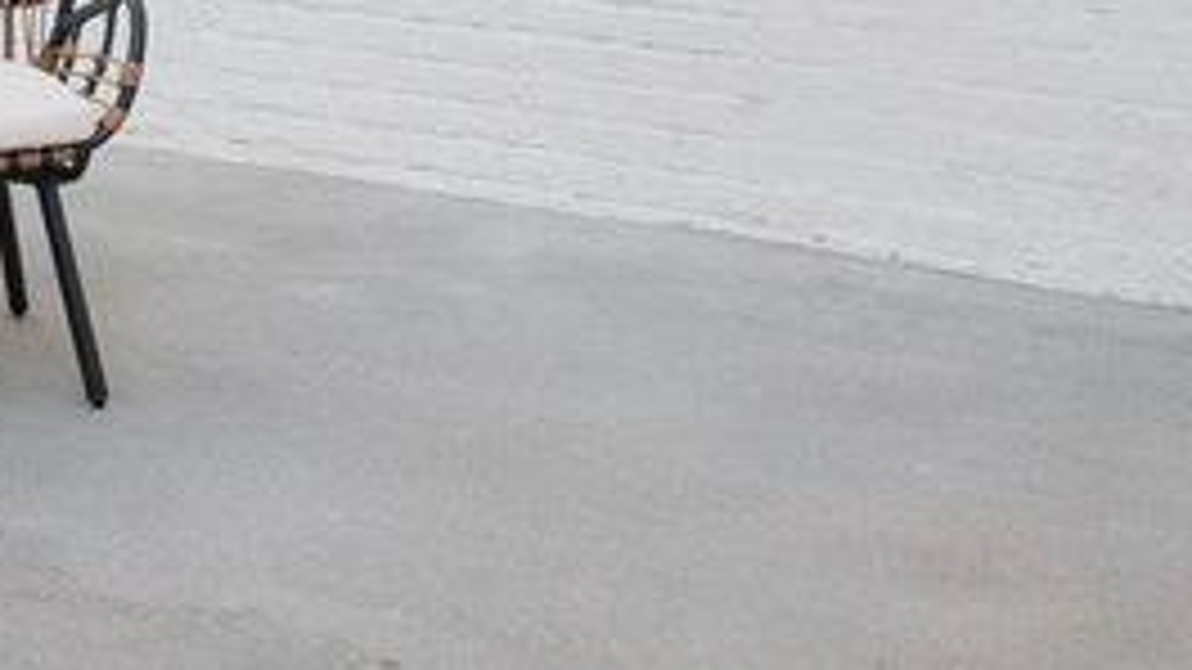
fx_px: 2876
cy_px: -441
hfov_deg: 20.4
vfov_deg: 12.4
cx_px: -535
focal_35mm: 91
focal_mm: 16
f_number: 8
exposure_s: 1/800
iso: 1250
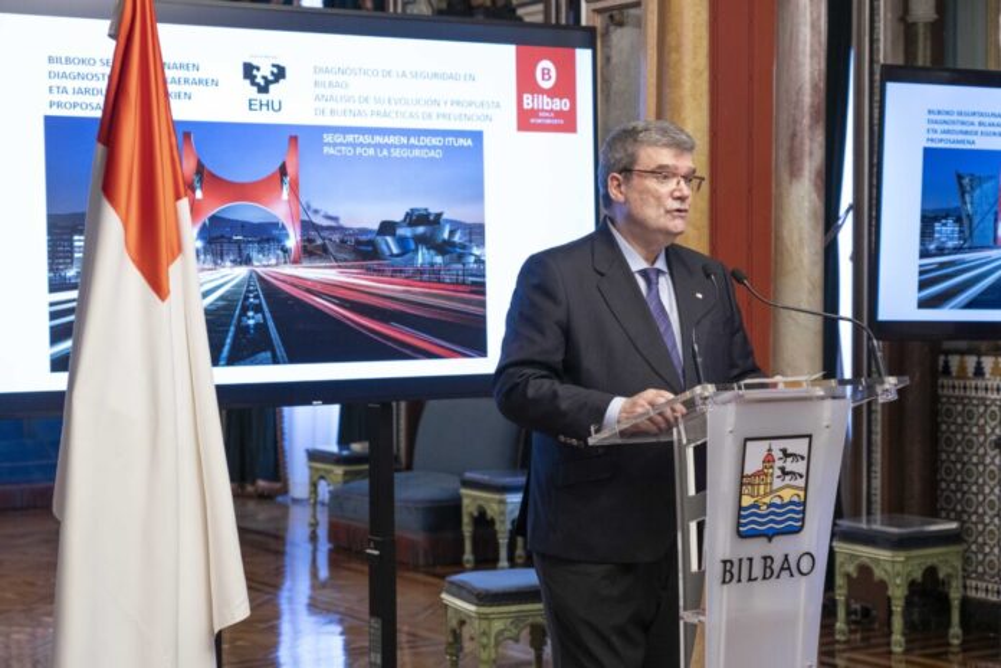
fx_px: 2002
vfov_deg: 18.9
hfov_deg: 28.1
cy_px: 334
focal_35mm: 72
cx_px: 500
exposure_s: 1/125
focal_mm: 72
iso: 3200
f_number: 5
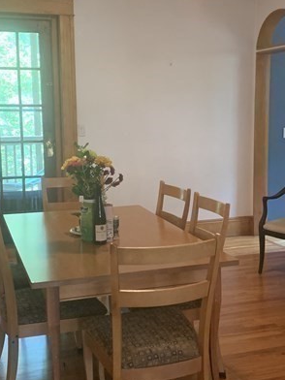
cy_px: 192
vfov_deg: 37.5
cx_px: 161
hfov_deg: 28.5
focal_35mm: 51
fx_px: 560
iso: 320
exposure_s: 1/40
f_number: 1.8
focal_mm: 4.25
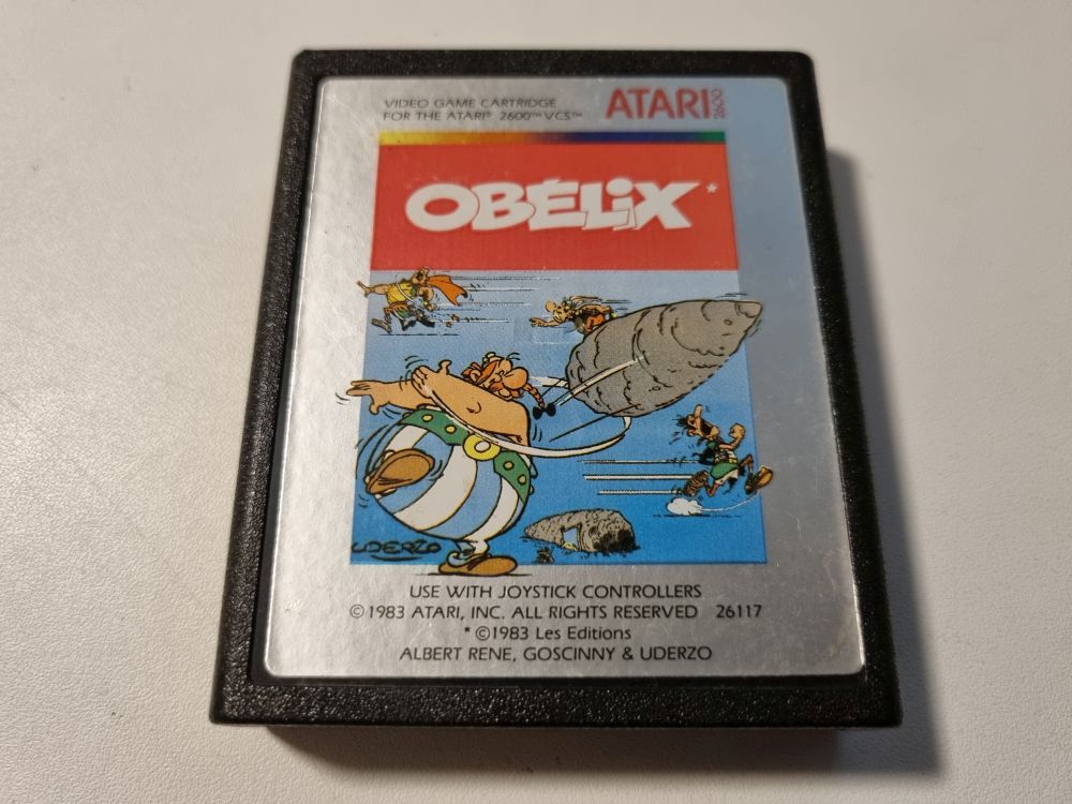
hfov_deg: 67.3
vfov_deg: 53.1
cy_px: 402
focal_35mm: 26
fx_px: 805
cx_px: 536
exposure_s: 1/50
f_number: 1.8
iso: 320
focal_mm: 5.4
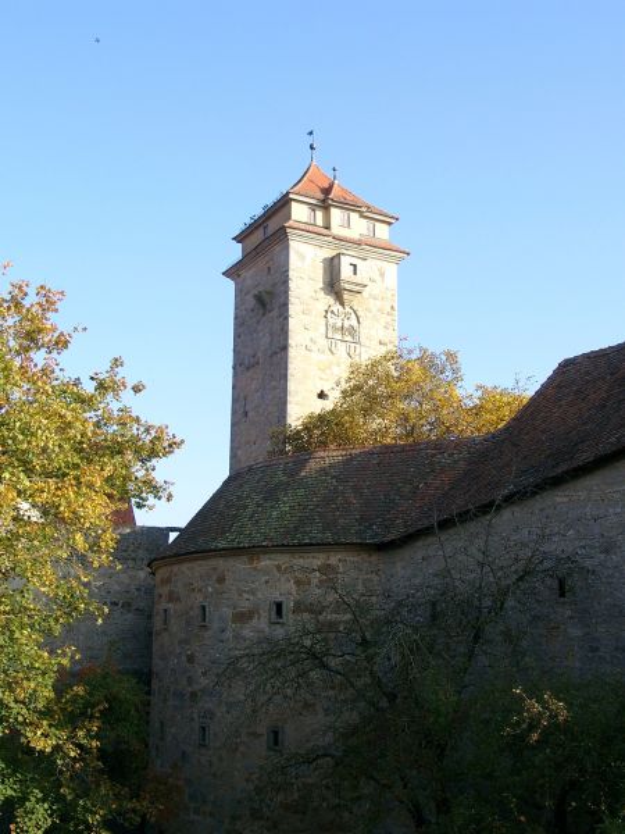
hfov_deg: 34.3
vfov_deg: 44.8
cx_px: 312
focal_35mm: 42
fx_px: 1011
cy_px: 417
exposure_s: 1/300
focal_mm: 8.82
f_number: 4
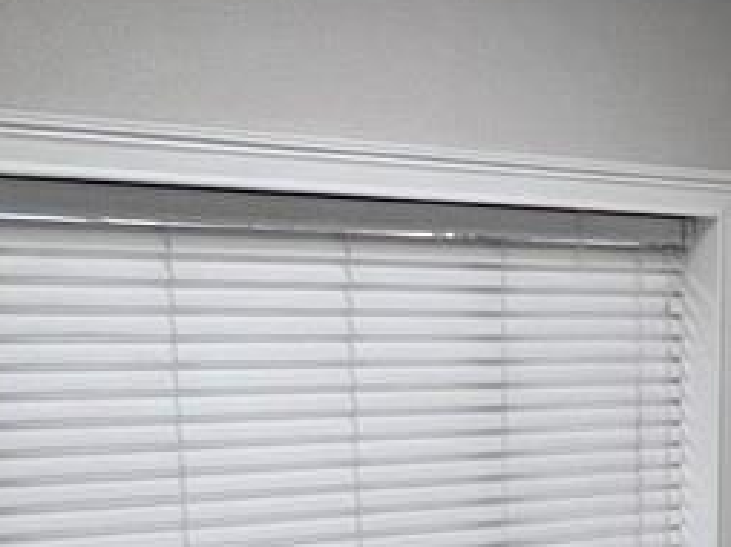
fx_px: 1730
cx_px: 1076
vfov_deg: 16.9
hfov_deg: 20.6
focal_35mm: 82
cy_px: 717
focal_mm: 1.57
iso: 200
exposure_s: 1/120
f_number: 1.8
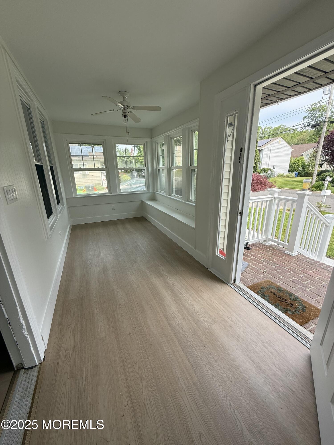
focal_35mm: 14
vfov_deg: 102.1
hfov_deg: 85.7
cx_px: 167
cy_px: 222
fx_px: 180
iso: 64
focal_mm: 2.22
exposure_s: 1/340
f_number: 2.2
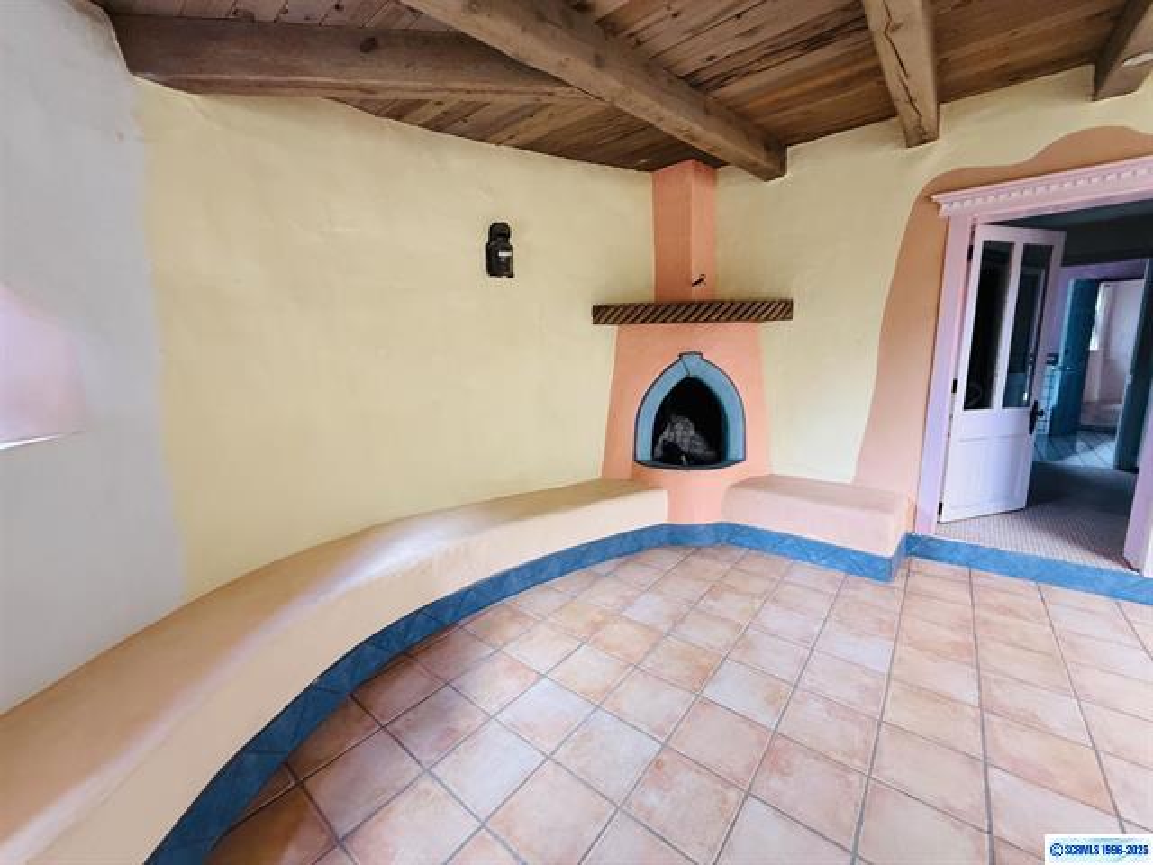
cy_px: 432
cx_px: 576
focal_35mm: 14
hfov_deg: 102.1
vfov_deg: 85.7
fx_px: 466
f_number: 2.2
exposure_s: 1/76
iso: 320
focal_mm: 2.22
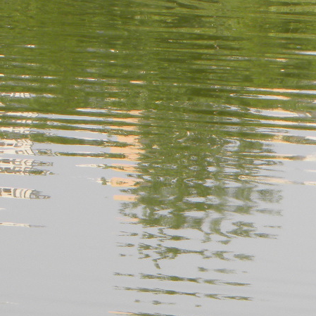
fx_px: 5980
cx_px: 412
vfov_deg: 3.0
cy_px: 403
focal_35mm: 579
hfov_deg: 3.0
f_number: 4.5
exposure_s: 1/235
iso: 64
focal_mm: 32.7
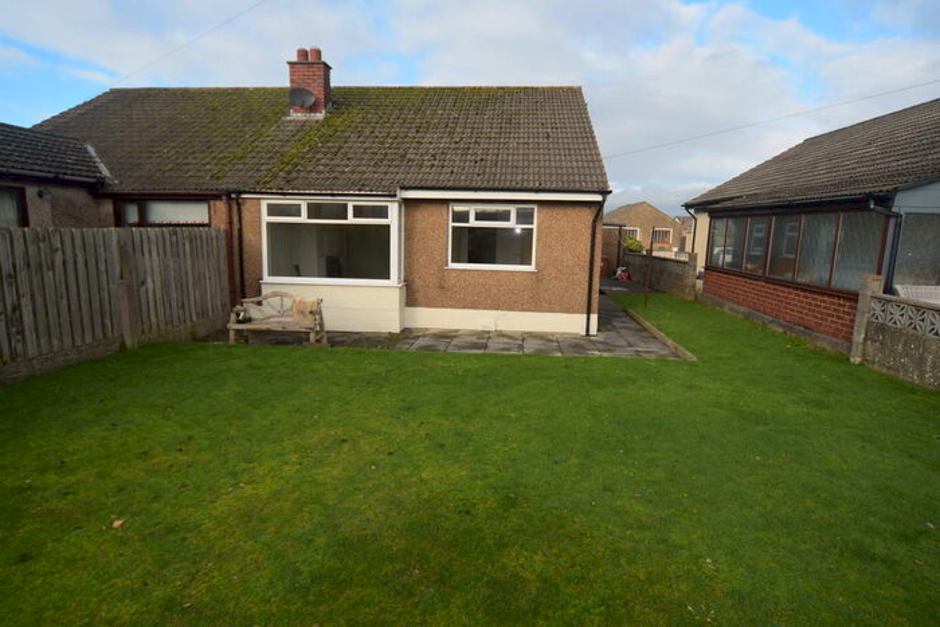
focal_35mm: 18
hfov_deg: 90.0
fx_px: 470
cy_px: 314
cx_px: 470
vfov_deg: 67.4
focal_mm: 12
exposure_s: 1/160
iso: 100
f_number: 6.3
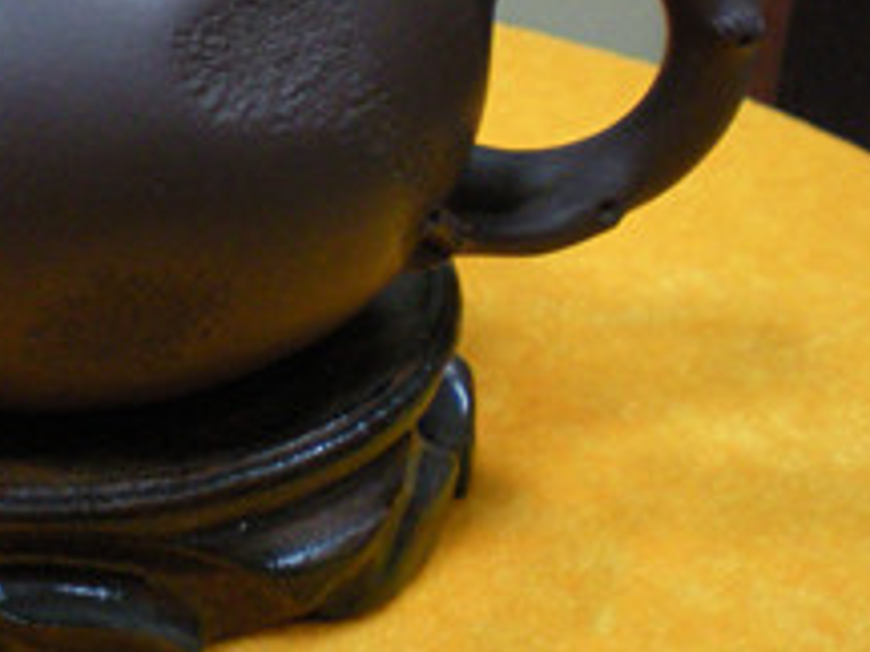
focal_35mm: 88
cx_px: 77
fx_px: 2212
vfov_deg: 16.6
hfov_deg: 21.7
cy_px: 95
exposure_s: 1/8
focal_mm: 6.3
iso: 338
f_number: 3.1
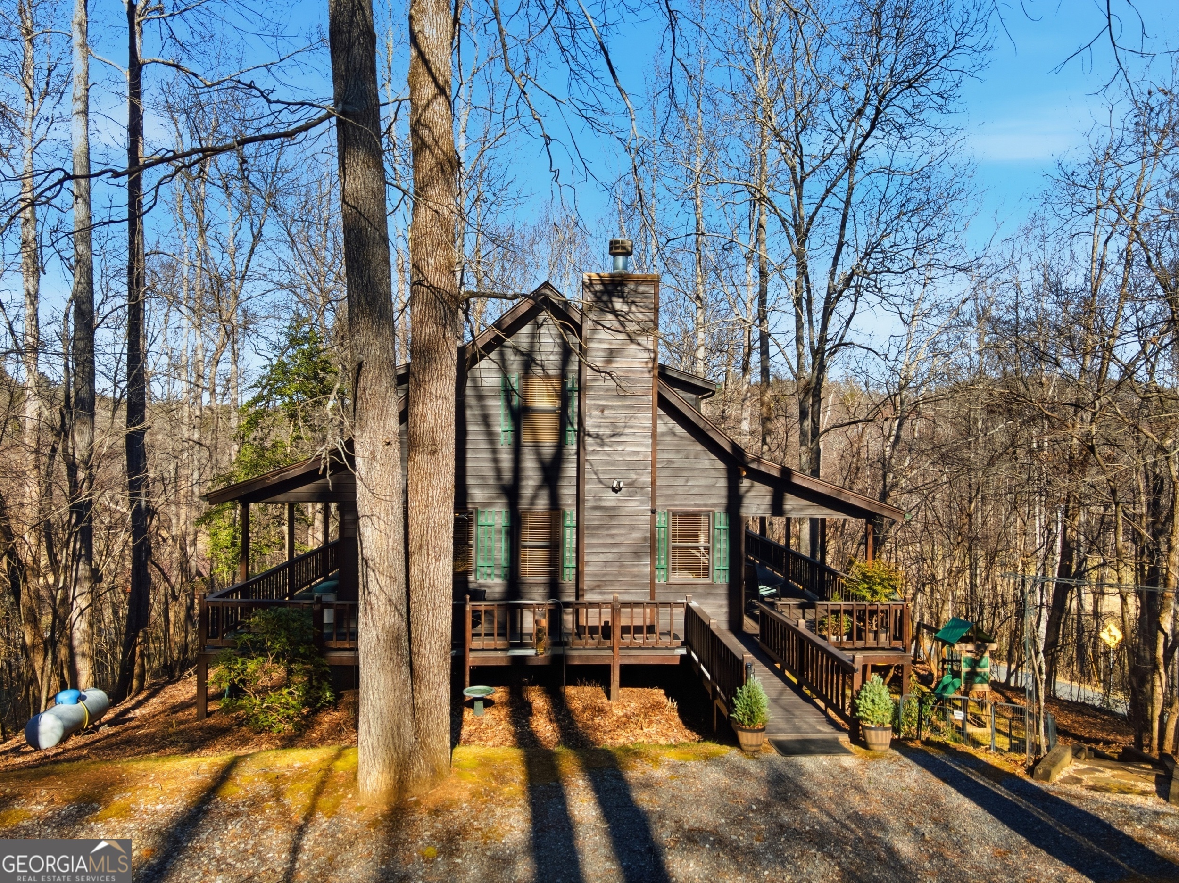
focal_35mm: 24
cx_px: 590
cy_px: 442
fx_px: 817
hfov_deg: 71.6
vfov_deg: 56.8
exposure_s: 1/800
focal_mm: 4.5
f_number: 2.8
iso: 100
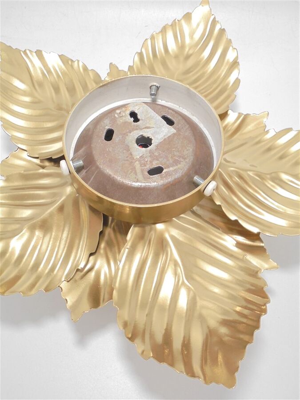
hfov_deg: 37.7
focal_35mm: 38
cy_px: 200
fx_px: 439
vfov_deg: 49.0
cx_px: 150
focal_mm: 6.9
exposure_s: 1/30
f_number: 4.2
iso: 400
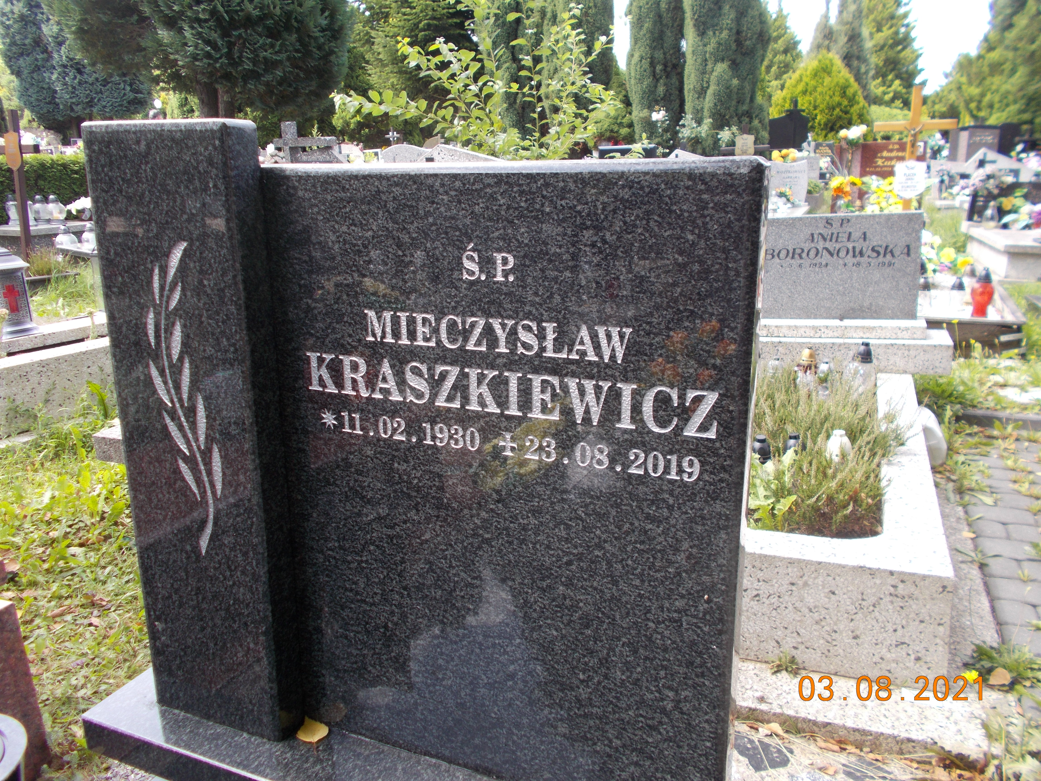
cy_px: 390
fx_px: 782
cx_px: 520
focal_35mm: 26
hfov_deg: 67.3
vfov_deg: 53.1
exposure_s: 1/125
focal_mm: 4.6
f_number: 3.2
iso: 80
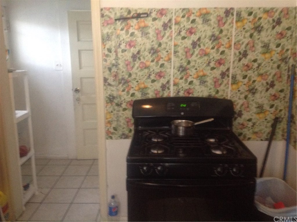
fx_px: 300
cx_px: 148
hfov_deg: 52.7
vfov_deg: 40.6
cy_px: 111
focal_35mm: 35
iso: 400
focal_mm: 4.28
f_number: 2.4
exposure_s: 1/15
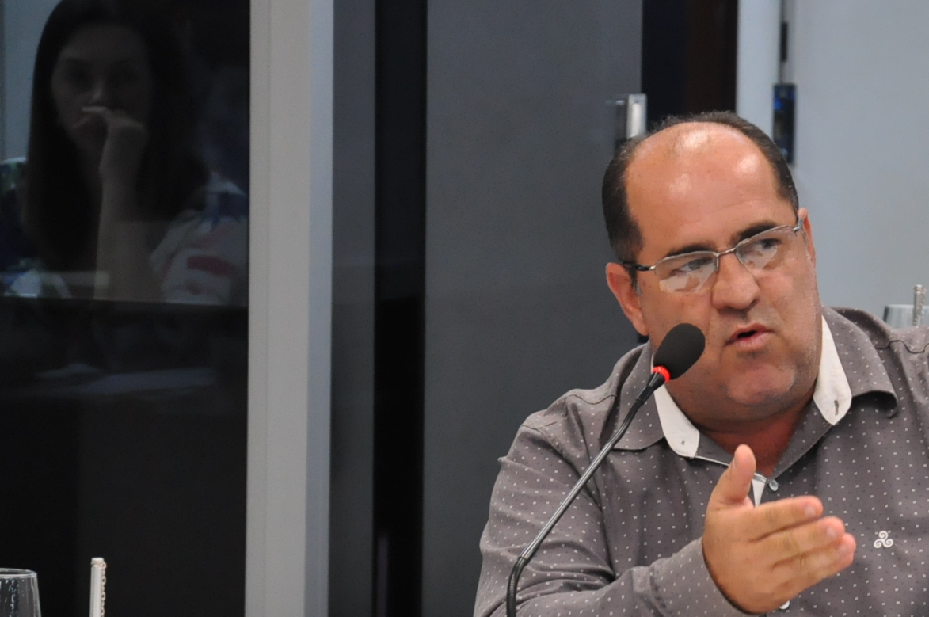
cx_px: 675
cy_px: 430
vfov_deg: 4.8
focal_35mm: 288
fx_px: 7420
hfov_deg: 7.2
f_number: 5.6
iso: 2000
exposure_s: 1/125
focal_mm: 105
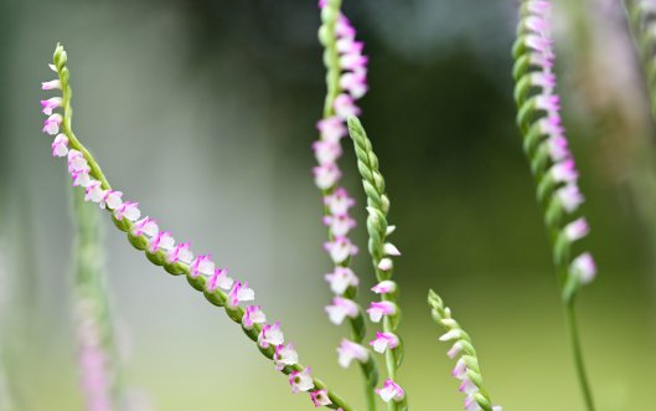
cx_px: 330
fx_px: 1896
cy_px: 240
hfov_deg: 19.6
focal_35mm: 106
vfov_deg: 12.4
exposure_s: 1/320
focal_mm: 90
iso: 1000
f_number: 3.8
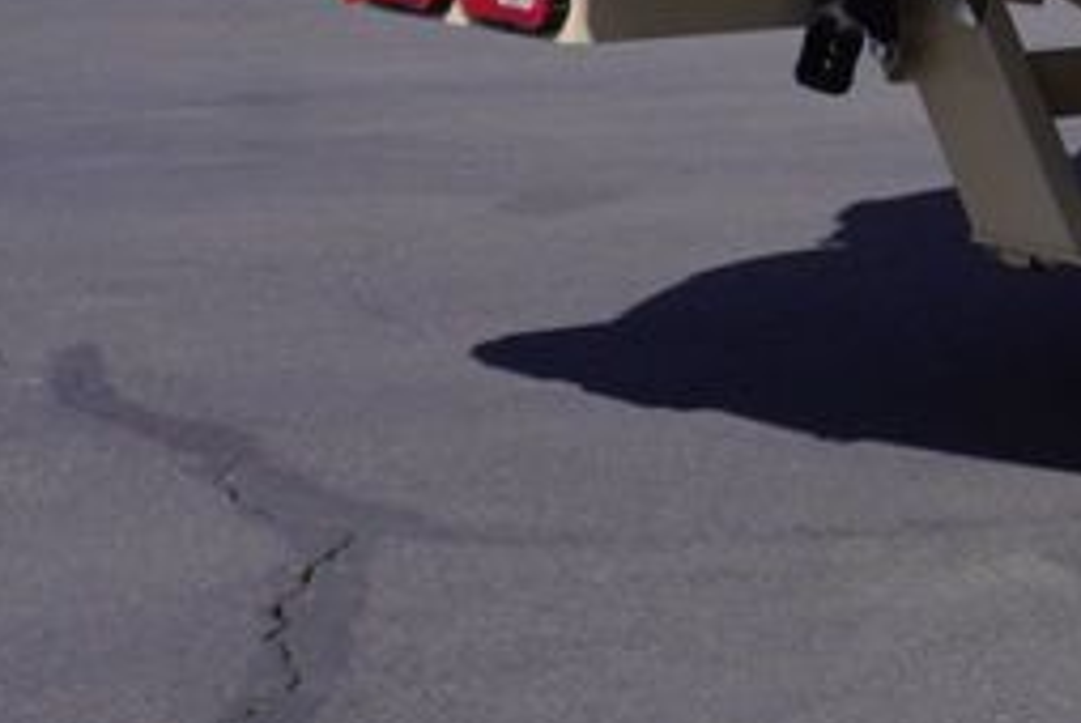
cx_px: 2153
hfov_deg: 13.7
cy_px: -685
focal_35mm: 127
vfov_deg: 10.1
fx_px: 3818
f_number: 10
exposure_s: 1/250
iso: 100
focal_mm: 21
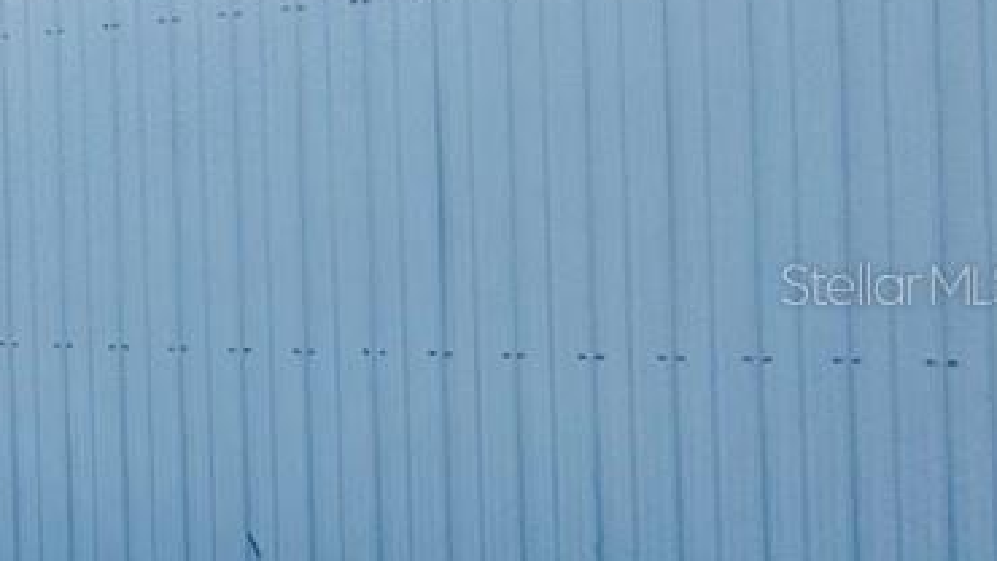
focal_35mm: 66
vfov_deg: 18.3
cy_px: 283
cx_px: -1121
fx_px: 1745
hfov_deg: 17.8
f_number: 2.2
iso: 50
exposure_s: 1/1126
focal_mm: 2.22
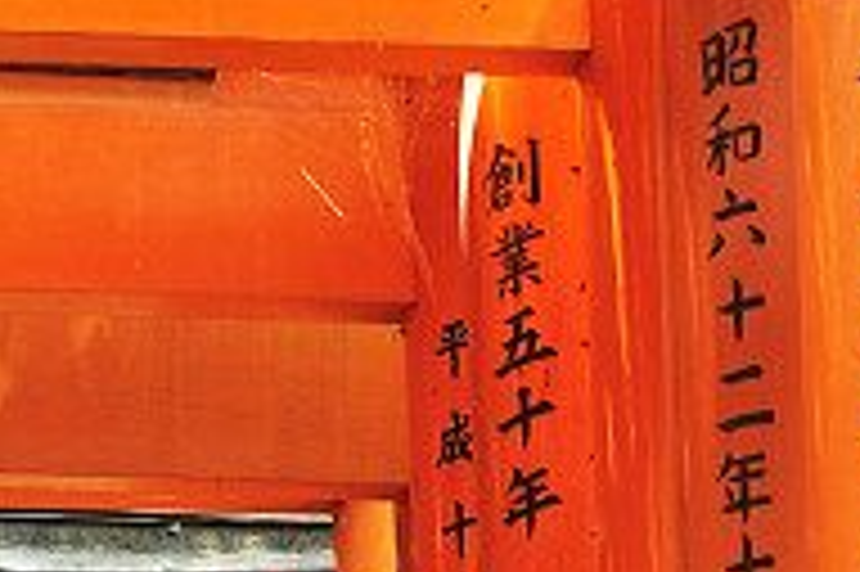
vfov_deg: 5.1
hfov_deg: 8.1
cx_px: 351
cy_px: 1725
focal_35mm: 255
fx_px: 6086
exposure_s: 1/125
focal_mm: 38
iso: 320
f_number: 4
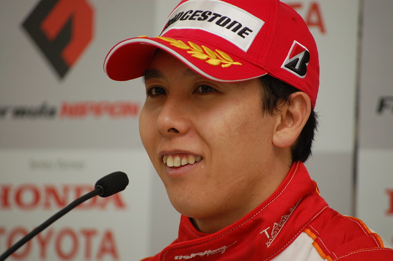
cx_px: 196
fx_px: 2945
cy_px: 130
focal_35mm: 270
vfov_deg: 5.1
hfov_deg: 7.6
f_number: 5.6
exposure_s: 1/60
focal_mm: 180
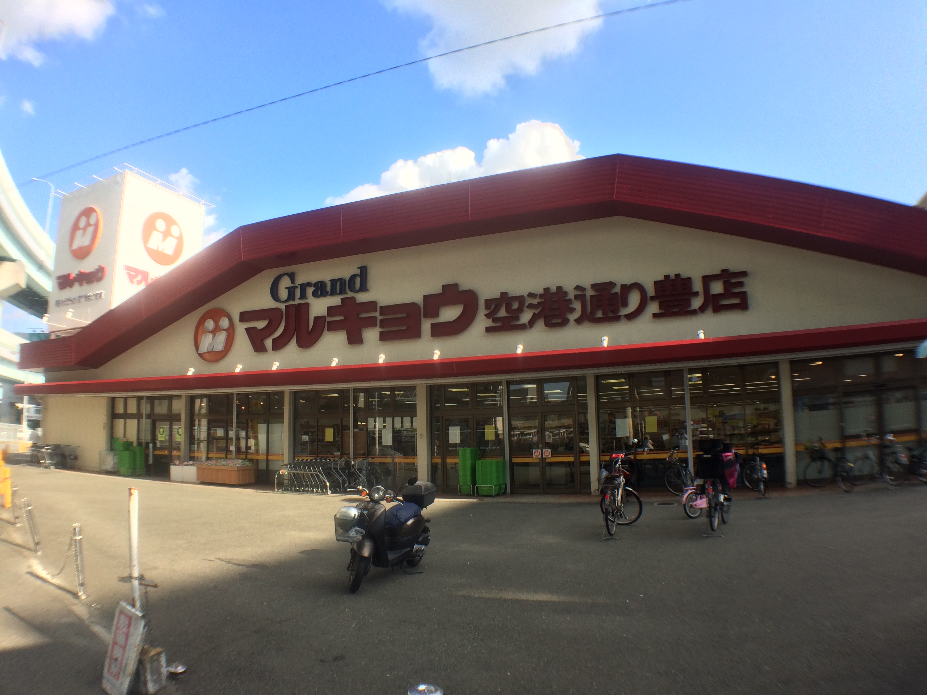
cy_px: 348
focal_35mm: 29
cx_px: 464
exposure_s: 1/855
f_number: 2.2
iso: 32
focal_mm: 4.15
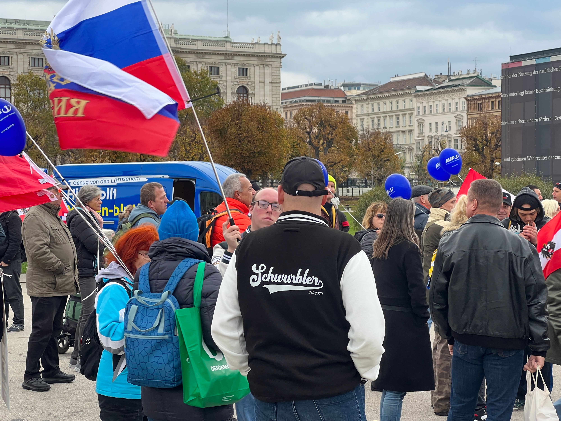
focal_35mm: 77
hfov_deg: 25.3
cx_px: 280
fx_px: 1248
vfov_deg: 19.1
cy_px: 210
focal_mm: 9
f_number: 2.8
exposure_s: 1/99
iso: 80
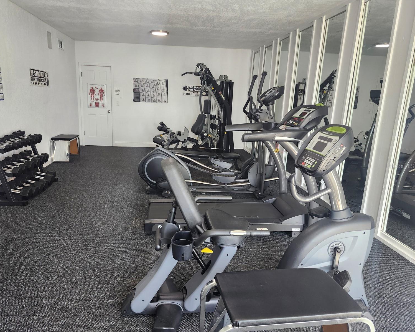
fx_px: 295
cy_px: 166
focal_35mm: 24
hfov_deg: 70.2
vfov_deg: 58.8
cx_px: 194
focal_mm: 5.54
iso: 250
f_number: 1.8
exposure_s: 1/120
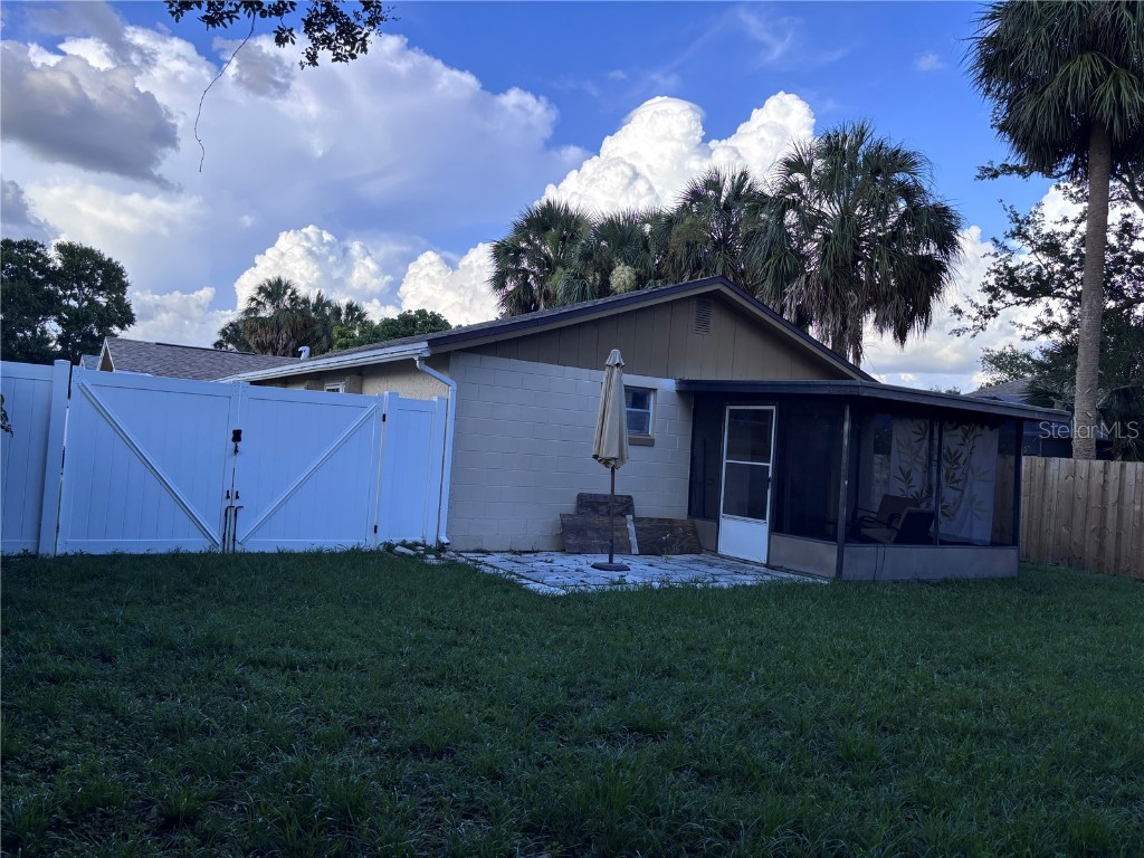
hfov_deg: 67.3
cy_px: 429
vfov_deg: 53.1
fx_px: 859
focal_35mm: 26
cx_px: 572
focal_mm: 5.96
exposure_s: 1/1845
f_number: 1.6
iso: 50
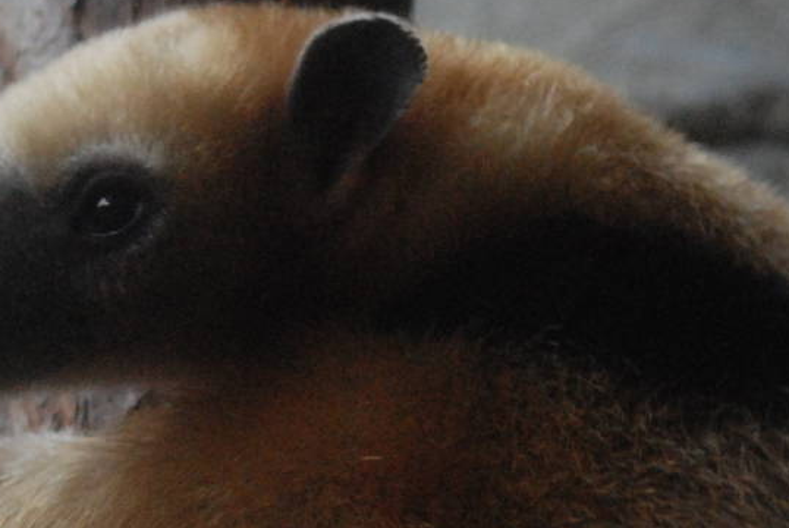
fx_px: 6845
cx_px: 446
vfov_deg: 4.4
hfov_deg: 6.6
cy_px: 342
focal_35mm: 312
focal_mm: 70
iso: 1600
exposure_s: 1/160
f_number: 4
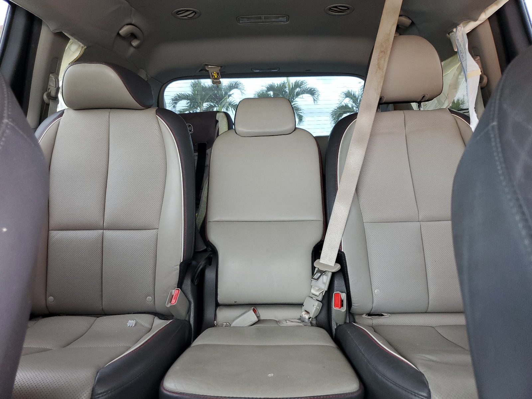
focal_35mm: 26
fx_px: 400
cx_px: 266
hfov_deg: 67.3
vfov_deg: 53.1
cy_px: 200
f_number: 1.5
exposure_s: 1/60.2
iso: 114
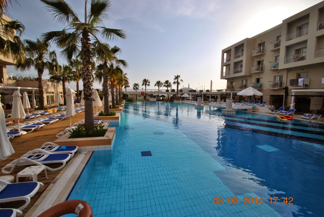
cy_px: 108
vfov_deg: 77.5
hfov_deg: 100.3
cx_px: 162
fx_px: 135
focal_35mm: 15
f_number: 10
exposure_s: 1/400
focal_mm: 10
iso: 100
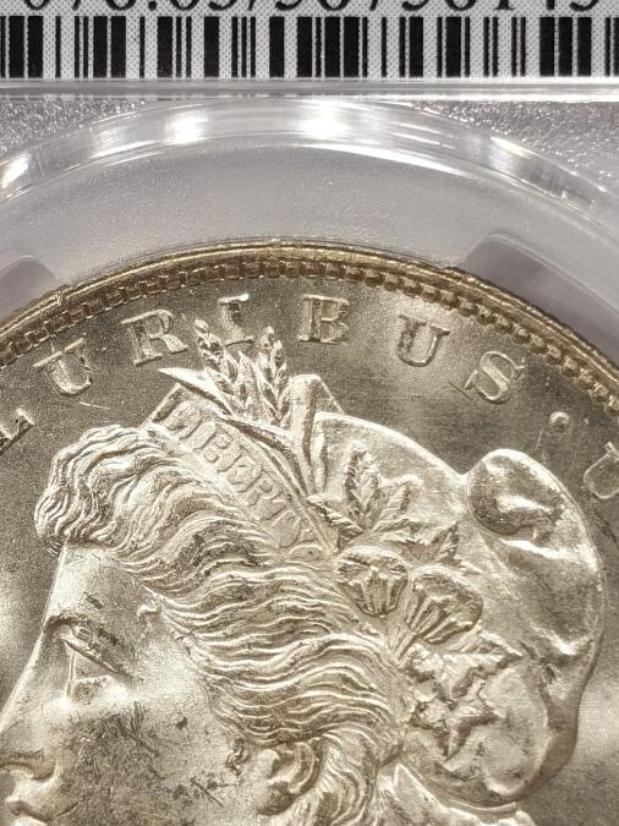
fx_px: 3434
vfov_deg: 13.7
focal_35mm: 144
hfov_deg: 10.3
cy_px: 428
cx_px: 278
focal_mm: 5.56
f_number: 16
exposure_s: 1/100
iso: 100
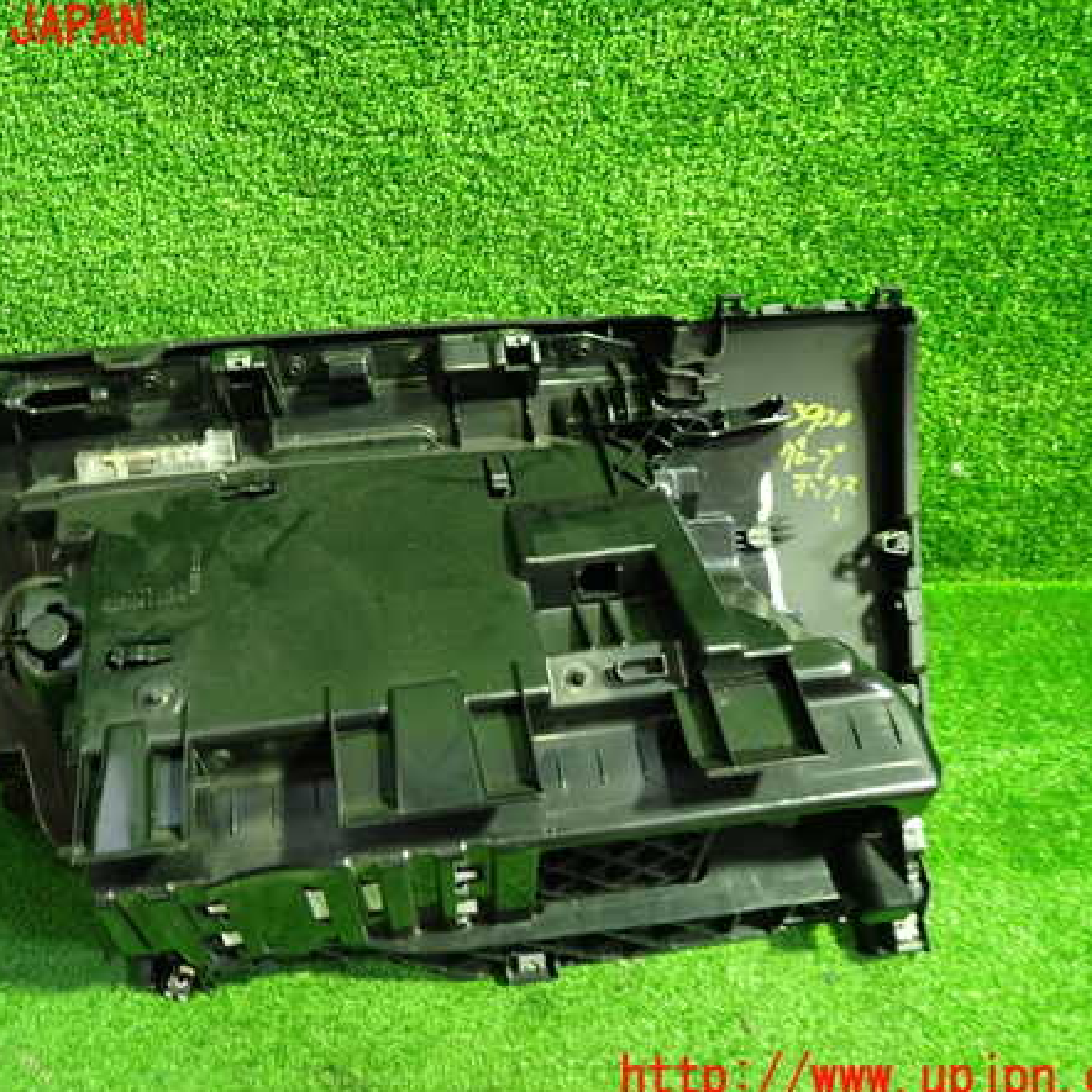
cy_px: 553
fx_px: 1071
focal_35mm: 30
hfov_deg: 53.7
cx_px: 437
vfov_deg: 54.0
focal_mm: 4.5
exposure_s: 1/30
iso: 500
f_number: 2
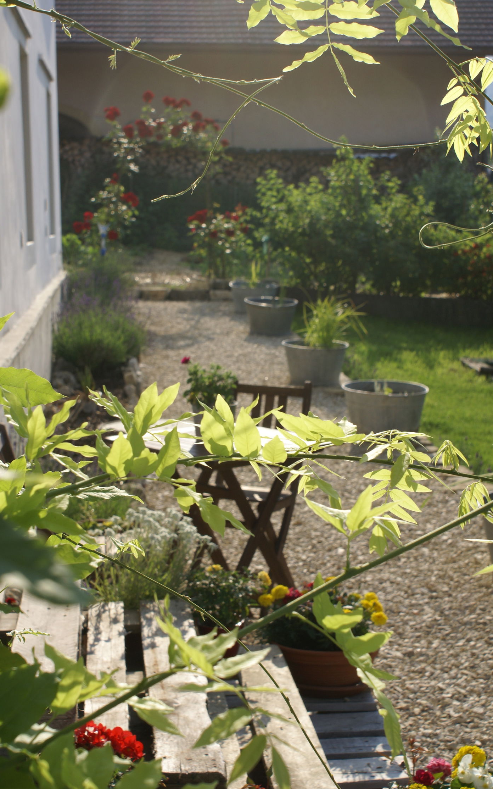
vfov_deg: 35.3
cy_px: 369
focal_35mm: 58
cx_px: 232
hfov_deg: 22.5
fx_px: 1237
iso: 100
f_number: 9
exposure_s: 1/160
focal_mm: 35
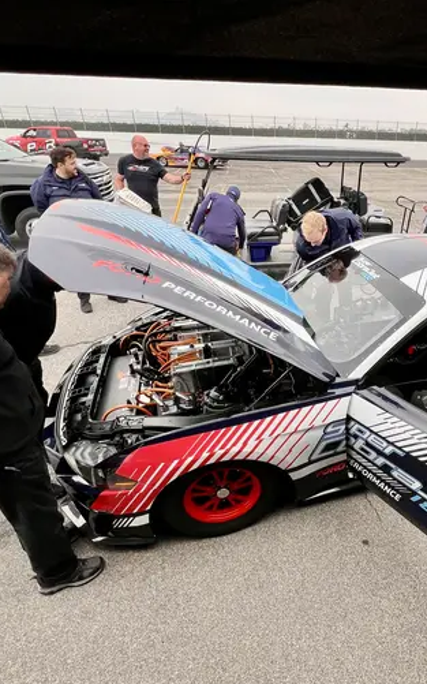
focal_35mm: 19
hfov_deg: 58.7
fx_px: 354
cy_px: 352
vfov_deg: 88.0
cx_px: 324
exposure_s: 1/238
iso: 32
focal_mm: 1.57
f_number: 1.8
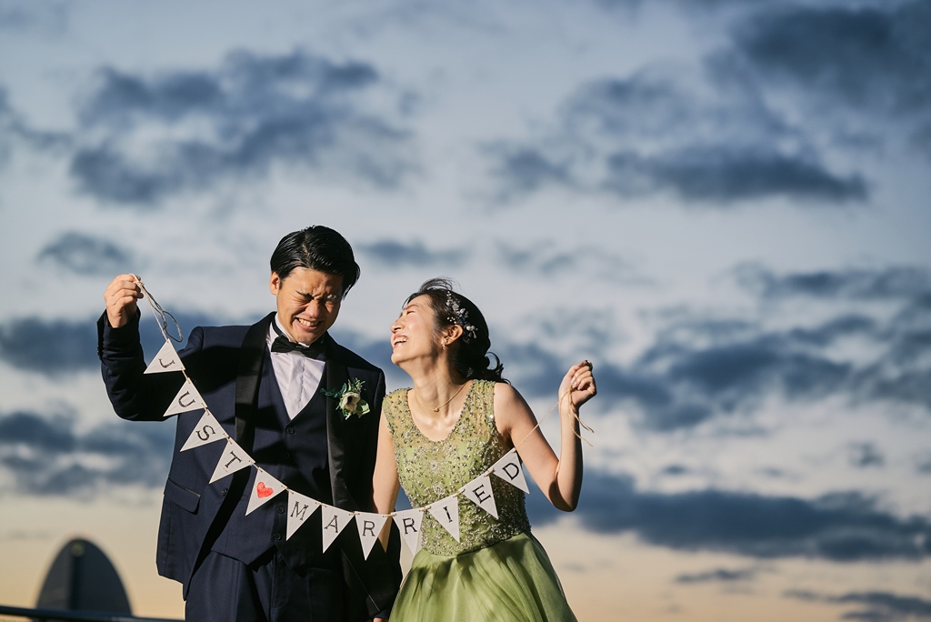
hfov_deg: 23.9
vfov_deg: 16.1
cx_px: 466
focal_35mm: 85
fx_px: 2199
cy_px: 311
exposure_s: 1/200
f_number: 2.8
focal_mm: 85
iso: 80
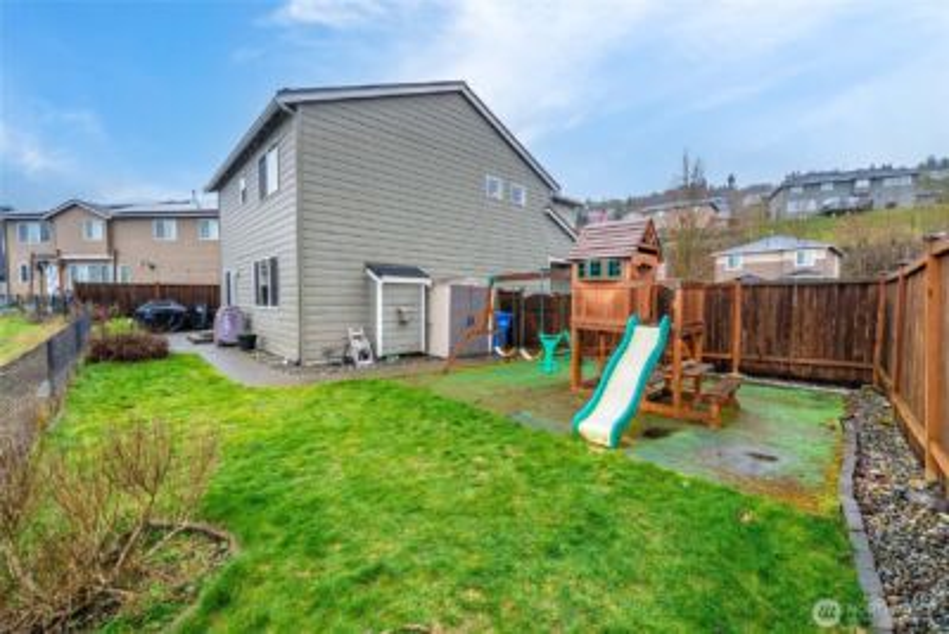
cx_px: 474
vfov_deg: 81.3
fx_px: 369
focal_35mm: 14
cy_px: 317
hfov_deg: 104.2
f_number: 7.1
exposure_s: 1/30
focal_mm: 14
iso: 320
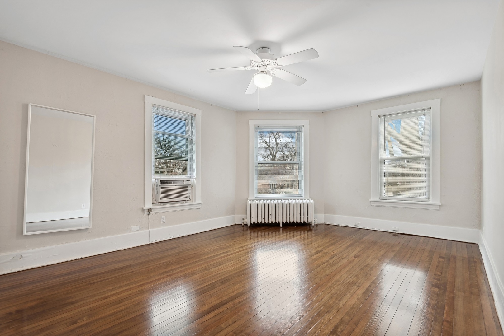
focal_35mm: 16
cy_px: 168
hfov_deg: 96.7
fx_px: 224
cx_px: 252
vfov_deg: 73.8
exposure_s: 1/8
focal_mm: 16
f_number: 9
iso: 200
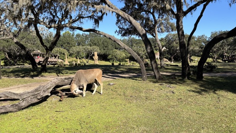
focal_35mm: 29
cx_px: 118
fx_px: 182
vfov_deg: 39.9
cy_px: 50
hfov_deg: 66.1
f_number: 1.6
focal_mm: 5.96
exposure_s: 1/1876
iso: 50
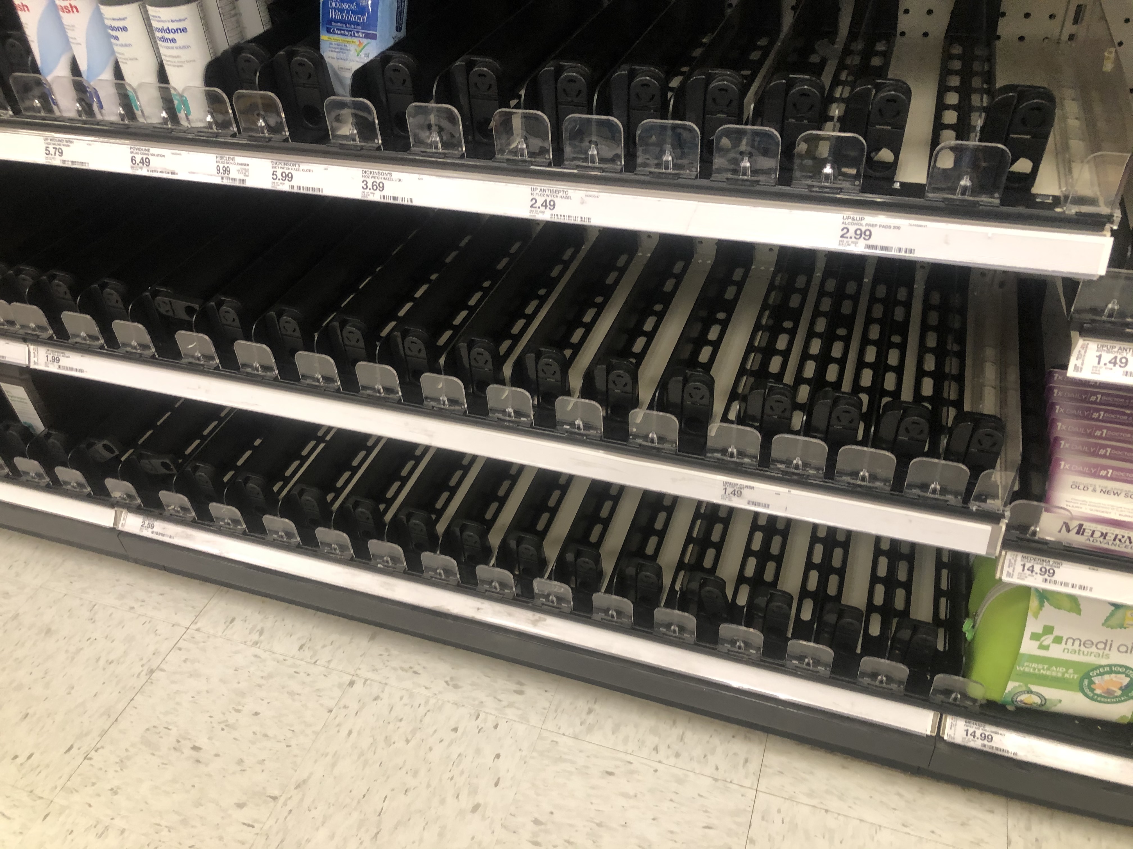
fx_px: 916
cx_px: 566
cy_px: 424
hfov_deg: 63.4
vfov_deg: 49.7
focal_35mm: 28
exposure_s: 1/15
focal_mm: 3.99
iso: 50
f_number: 1.8
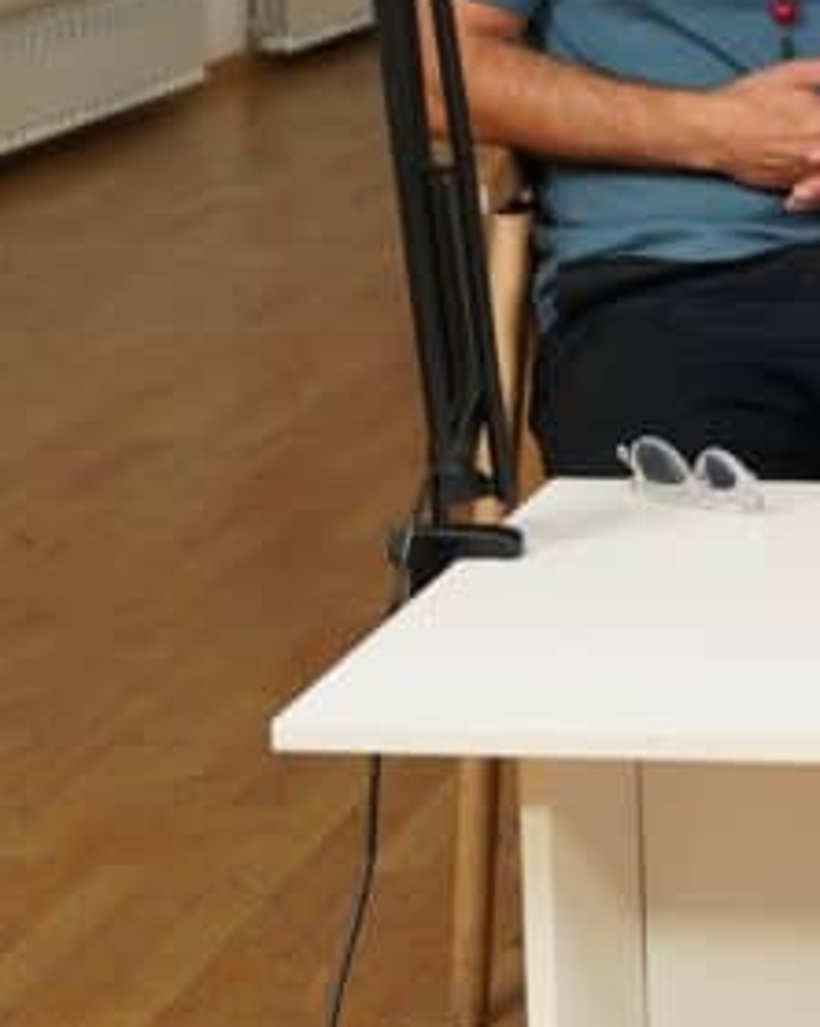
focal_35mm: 130
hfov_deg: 10.8
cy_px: 57
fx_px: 3956
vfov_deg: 14.6
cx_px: 1651
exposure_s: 1/160
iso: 400
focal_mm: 25.1
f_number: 2.8
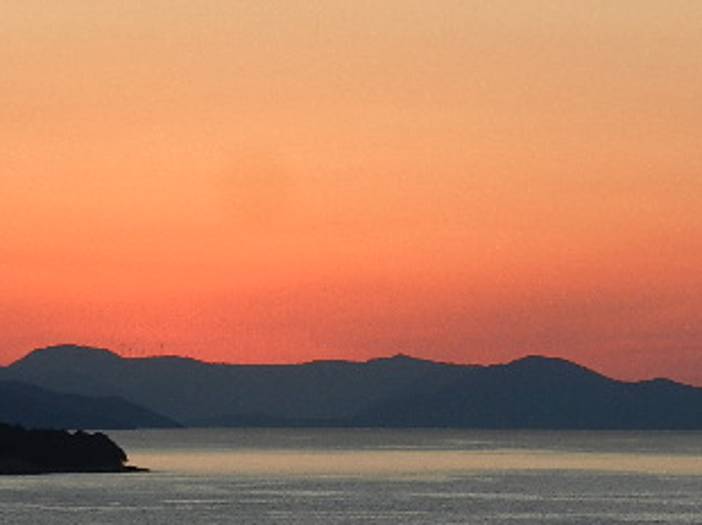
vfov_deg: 4.4
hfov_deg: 5.8
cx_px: 351
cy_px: 158
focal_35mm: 341
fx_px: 6910
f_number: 5.3
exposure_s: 1/200
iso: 160
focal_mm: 29.7
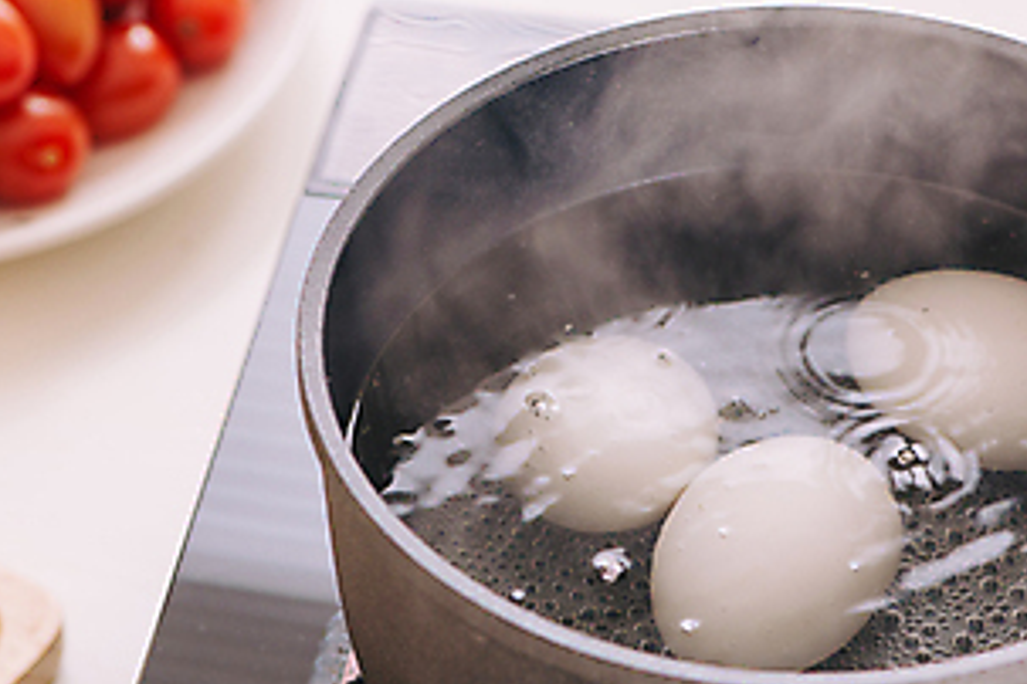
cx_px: 508
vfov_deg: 6.6
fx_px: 5933
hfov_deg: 9.9
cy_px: 389
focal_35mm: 208
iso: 400
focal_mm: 105
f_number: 5
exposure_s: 1/125
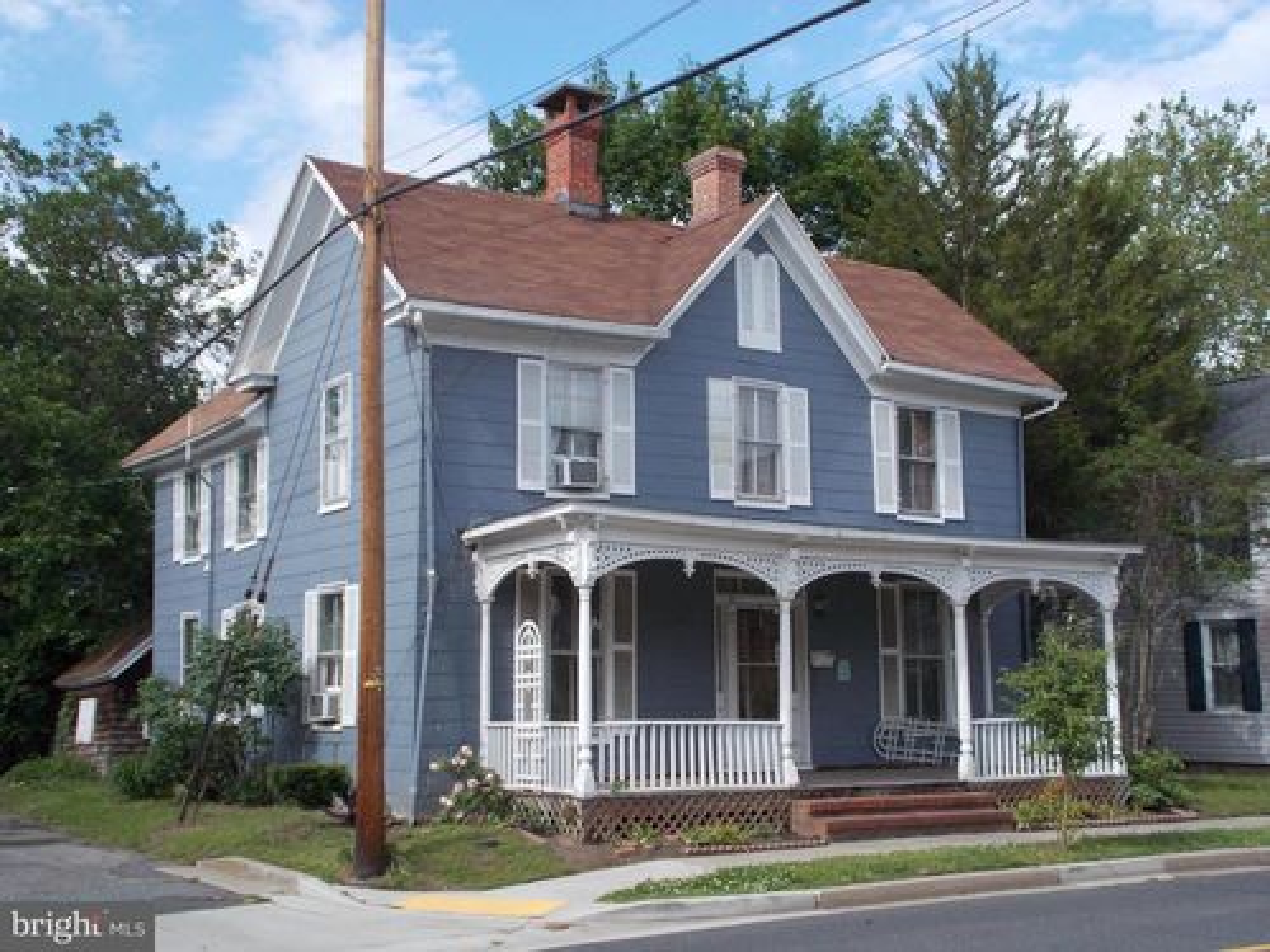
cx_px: 635
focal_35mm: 44
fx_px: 1614
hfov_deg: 42.9
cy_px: 476
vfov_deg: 32.9
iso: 80
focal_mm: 7.9
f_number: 4.2
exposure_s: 1/500
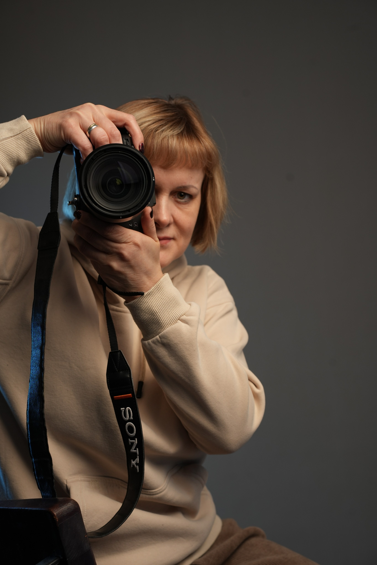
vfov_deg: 30.1
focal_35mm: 67
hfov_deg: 20.3
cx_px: 188
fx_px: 1052
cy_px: 282
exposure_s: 1/160
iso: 320
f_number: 5.6
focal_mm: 67
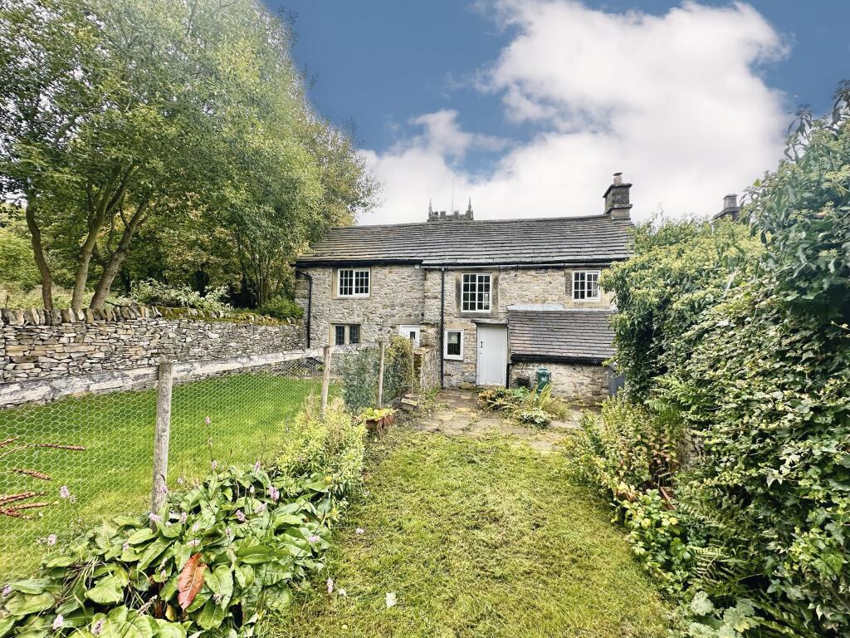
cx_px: 425
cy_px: 319
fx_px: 344
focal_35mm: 14
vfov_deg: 85.7
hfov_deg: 102.1
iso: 40
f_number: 2.2
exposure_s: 1/155
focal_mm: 2.22
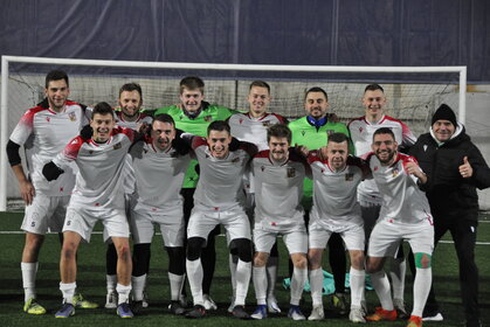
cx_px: 245
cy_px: 164
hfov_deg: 18.2
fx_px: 1532
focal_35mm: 112
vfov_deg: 12.2
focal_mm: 75
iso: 1600
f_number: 5
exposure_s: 1/100
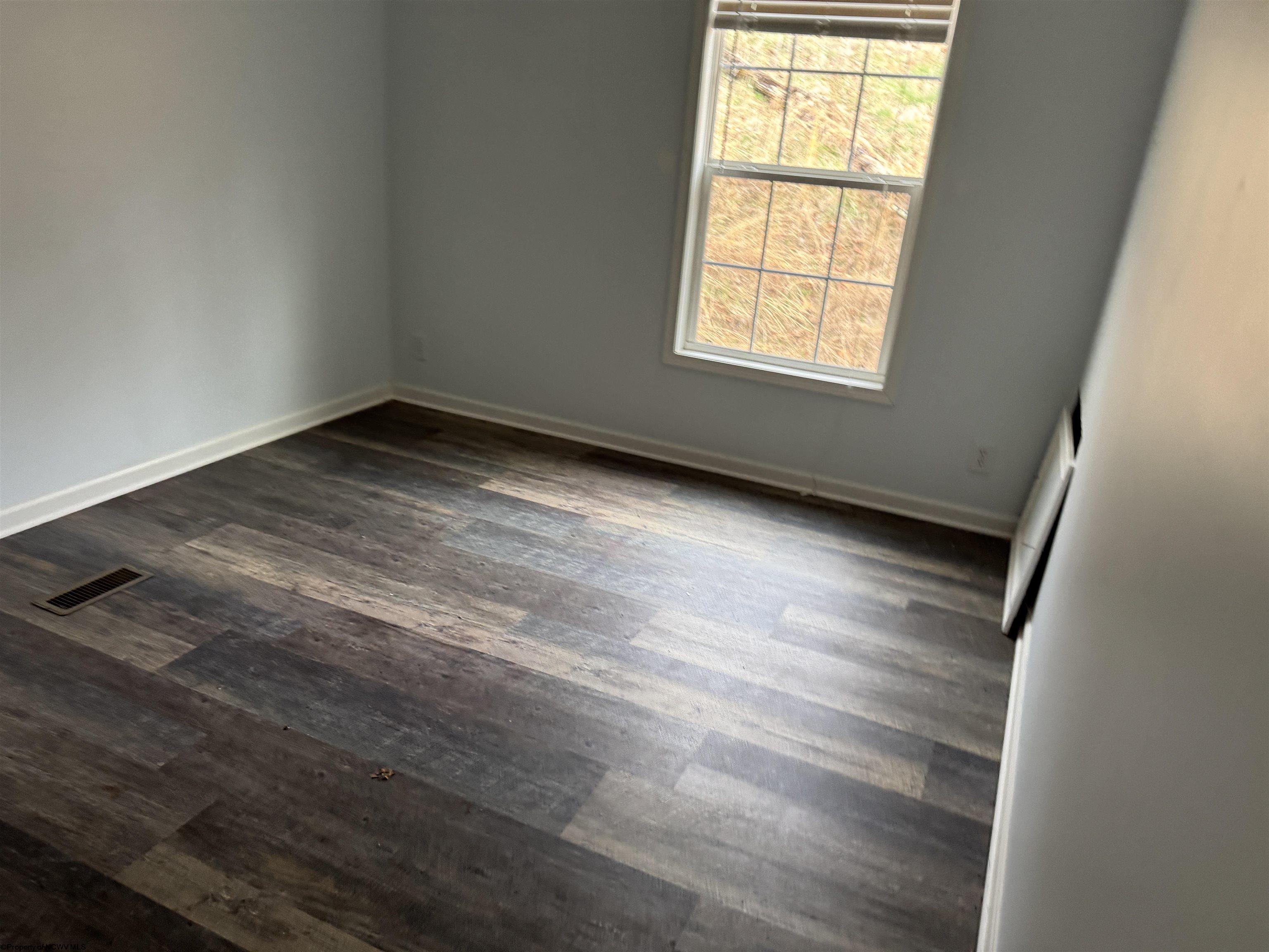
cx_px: 634
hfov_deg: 71.6
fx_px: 880
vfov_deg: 56.8
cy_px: 476
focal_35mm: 24
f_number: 1.78
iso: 250
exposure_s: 1/60
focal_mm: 6.76
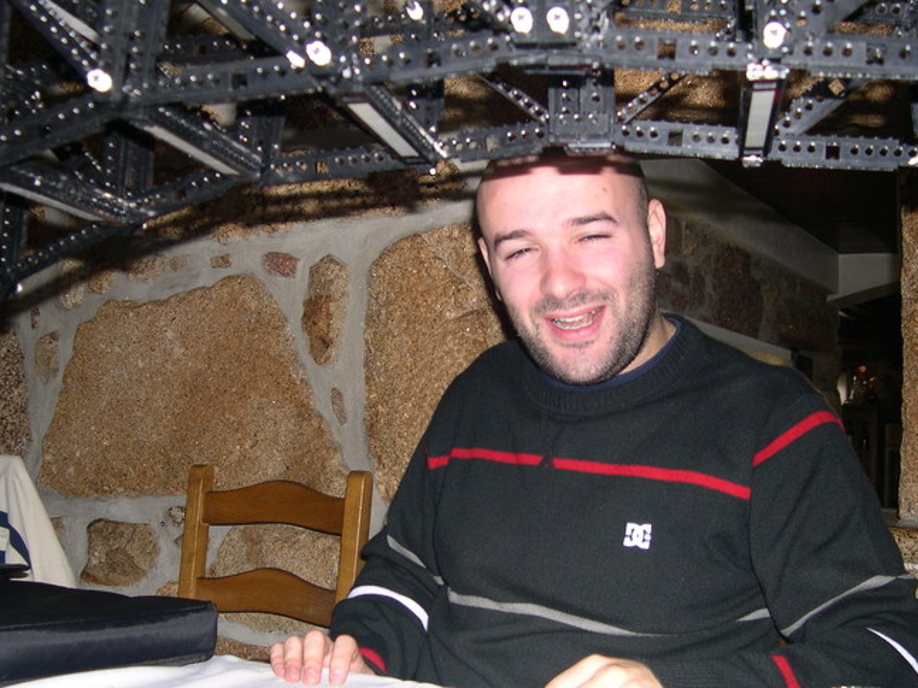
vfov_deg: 30.9
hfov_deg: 40.4
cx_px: 461
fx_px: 1246
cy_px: 377
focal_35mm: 47
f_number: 2.8
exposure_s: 1/60
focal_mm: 8
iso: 100
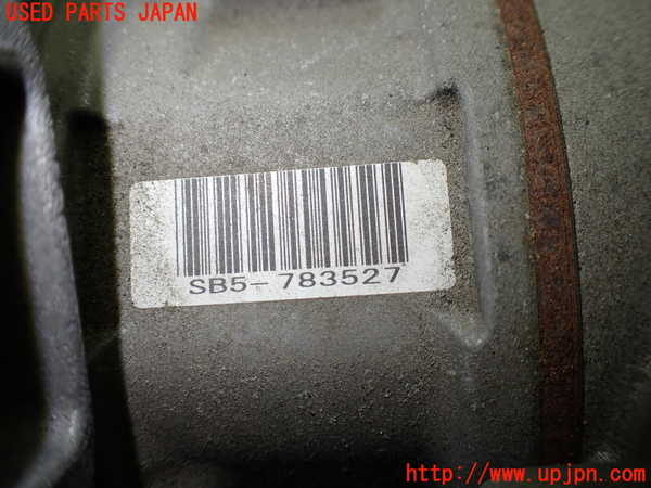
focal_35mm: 30
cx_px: 326
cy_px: 244
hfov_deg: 60.0
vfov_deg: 46.8
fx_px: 564
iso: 100
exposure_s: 1/125
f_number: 2.3
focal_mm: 5.4
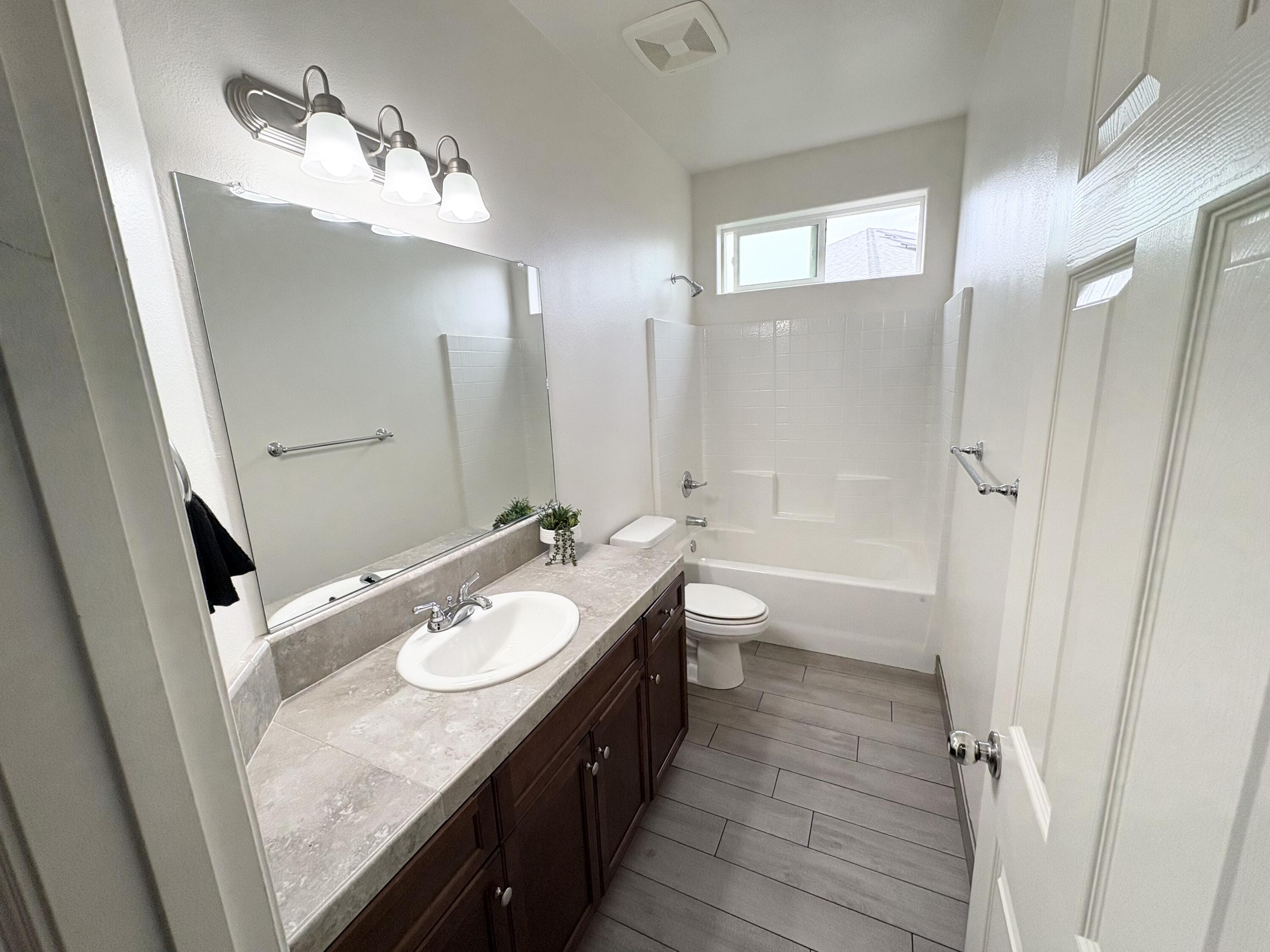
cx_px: 635
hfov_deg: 102.1
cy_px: 476
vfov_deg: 85.7
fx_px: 514
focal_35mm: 14
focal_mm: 2.22
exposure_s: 1/131
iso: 80
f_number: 2.2
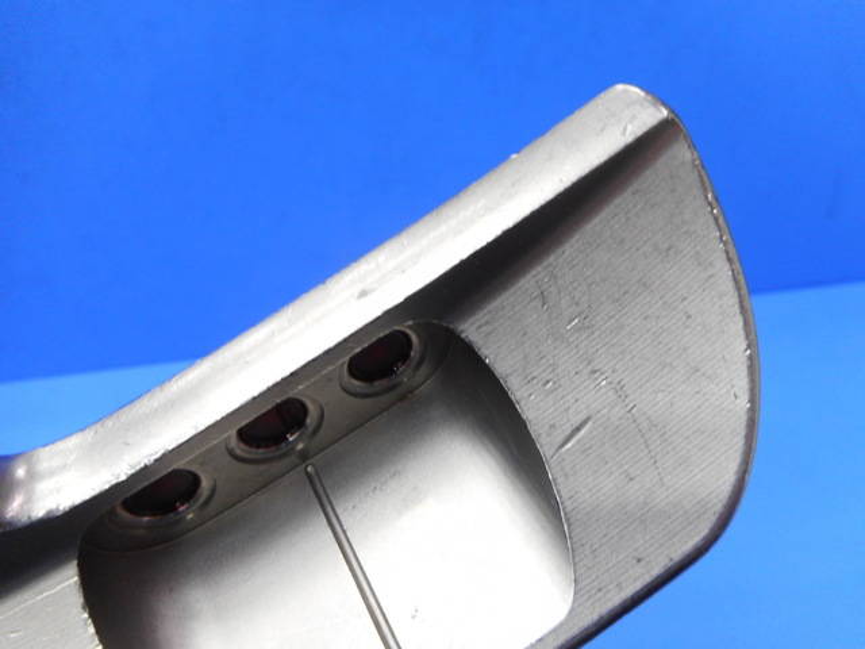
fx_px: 625
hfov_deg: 69.4
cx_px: 432
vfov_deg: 54.9
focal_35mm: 25
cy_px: 324
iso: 125
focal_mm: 4.5
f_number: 3.7
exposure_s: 1/30
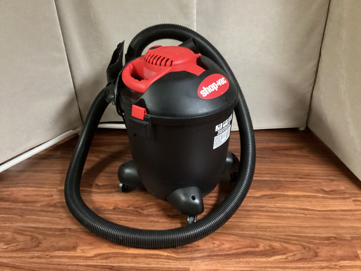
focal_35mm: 31
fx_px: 323
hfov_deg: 58.3
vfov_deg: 45.4
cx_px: 180
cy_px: 136
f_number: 2.4
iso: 640
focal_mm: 3.3
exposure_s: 1/17
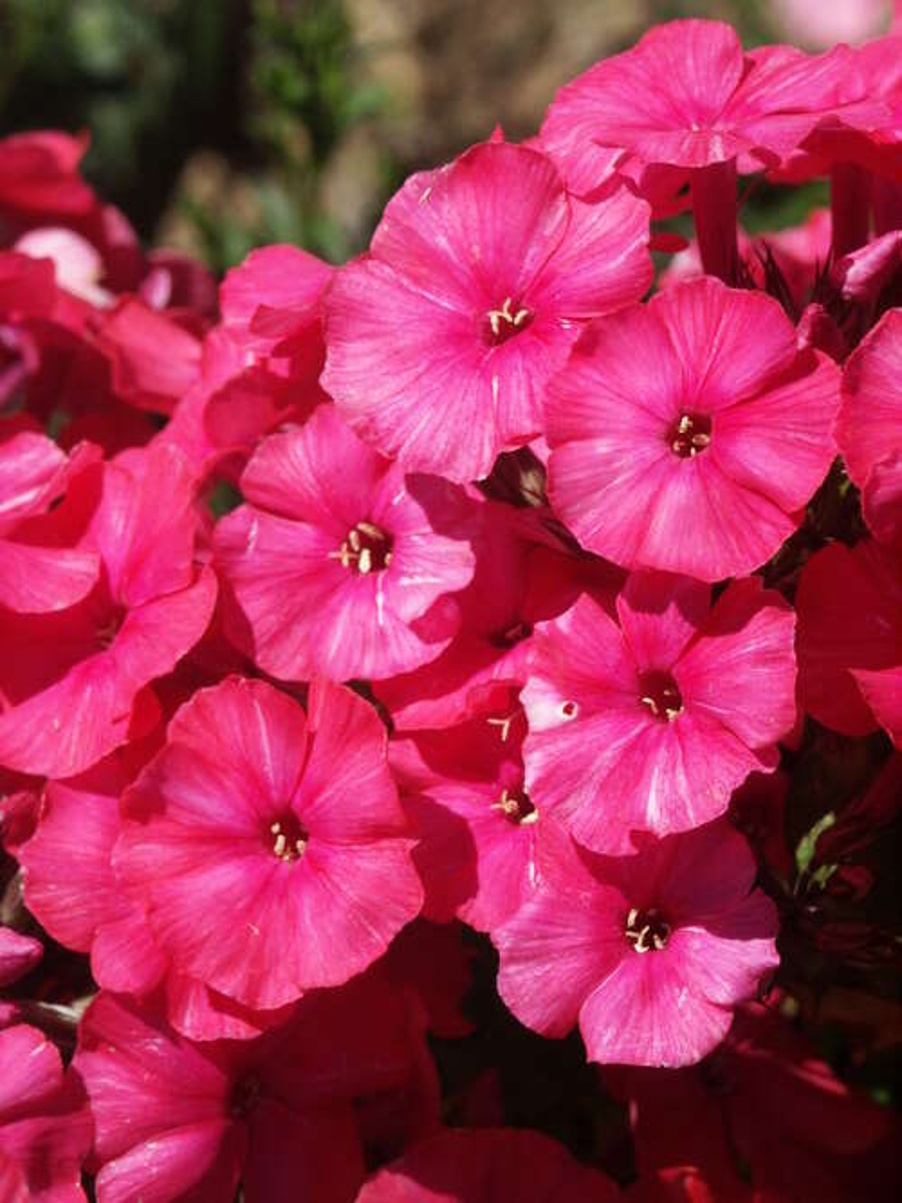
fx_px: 6951
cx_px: 451
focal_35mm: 200
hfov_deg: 7.4
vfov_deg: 9.9
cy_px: 602
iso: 100
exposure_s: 1/250
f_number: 9.5
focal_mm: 50.69
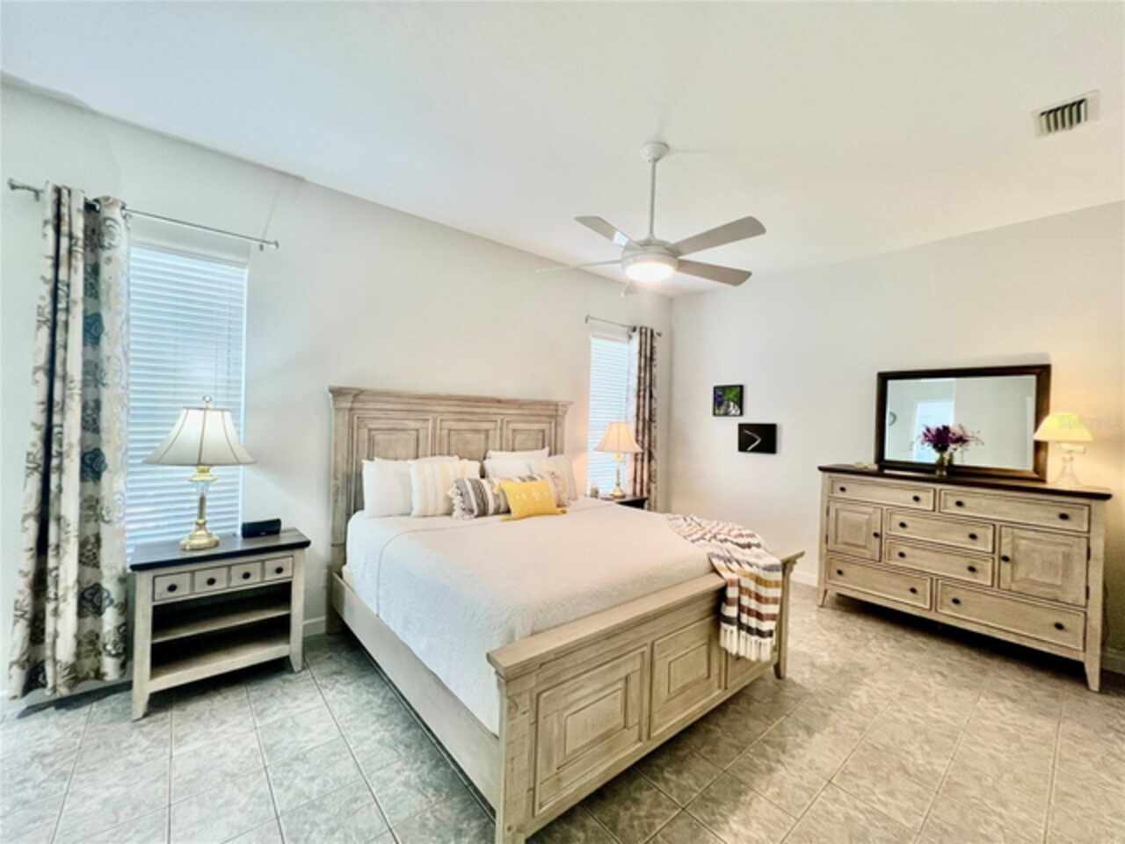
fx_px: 422
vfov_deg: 89.9
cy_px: 422
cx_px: 562
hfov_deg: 106.2
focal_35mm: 13
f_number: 1.8
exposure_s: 1/120
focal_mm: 1.57
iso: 200
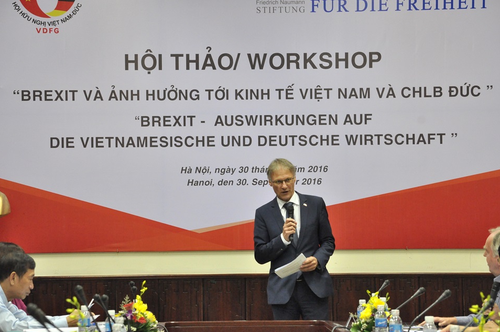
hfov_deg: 13.6
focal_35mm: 151
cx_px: 250
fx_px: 2095
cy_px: 167
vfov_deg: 9.1
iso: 2000
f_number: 8
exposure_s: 1/40
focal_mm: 100
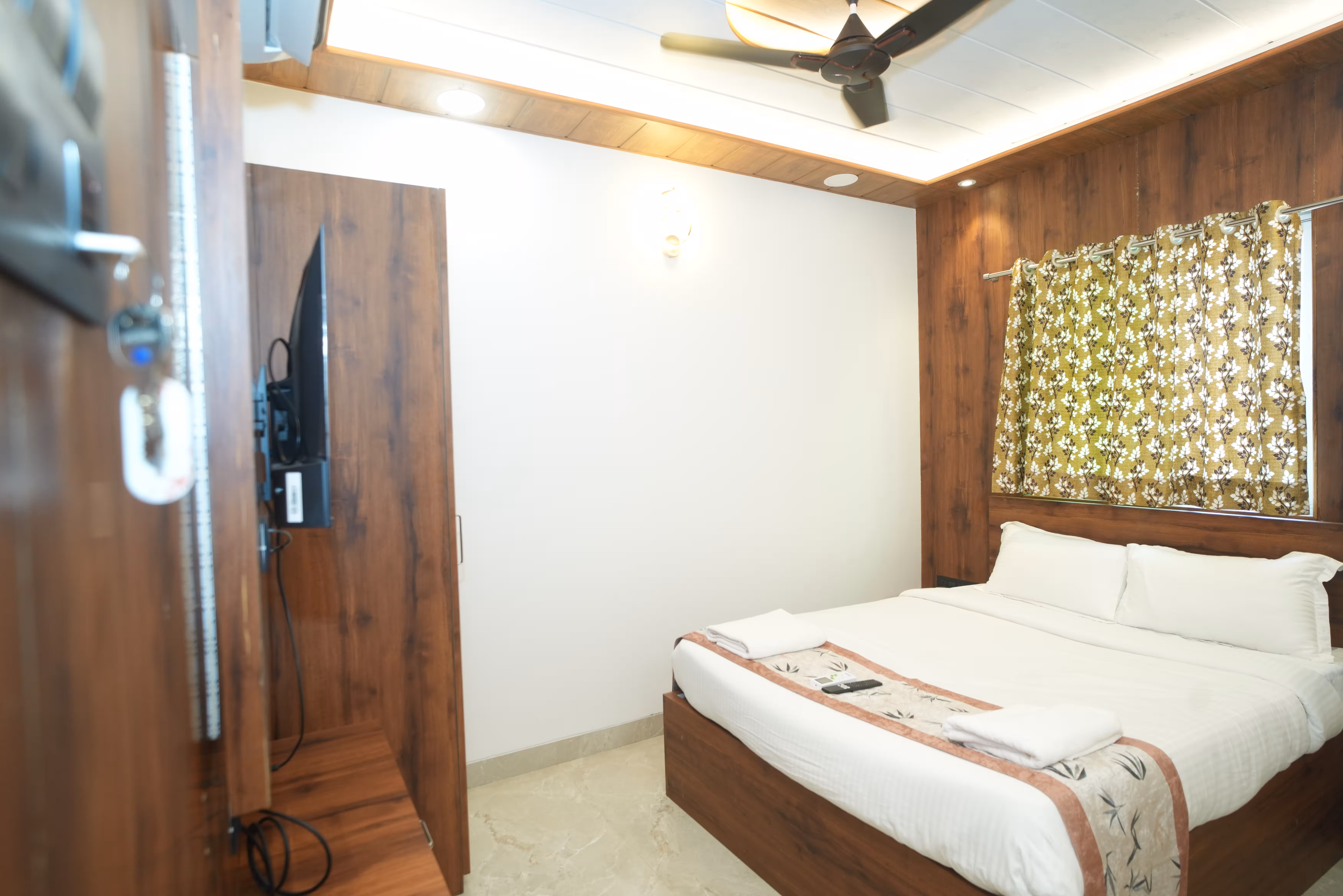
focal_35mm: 18
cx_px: 672
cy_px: 448
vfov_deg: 67.4
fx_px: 671
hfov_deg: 90.0
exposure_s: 1/125
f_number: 3.5
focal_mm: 18
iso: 1000
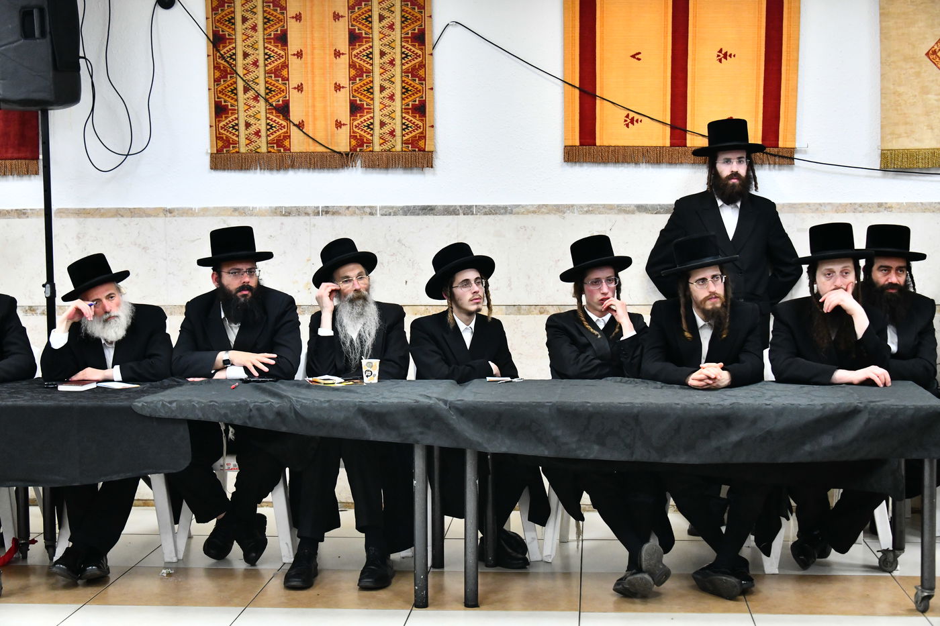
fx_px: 1462
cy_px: 313
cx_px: 470
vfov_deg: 24.2
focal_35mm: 56
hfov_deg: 35.6
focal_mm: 56
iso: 3200
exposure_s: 1/160
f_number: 5.6
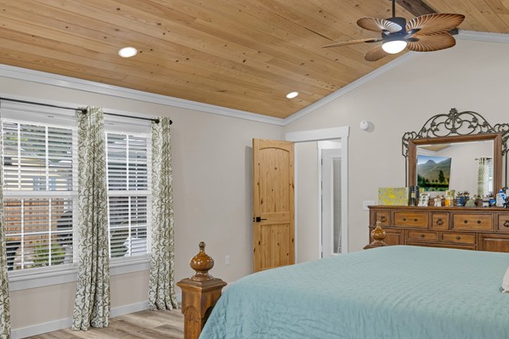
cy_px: 187
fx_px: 423
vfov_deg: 43.6
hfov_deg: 62.1
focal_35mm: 30
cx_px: 240
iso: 250
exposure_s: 1/5
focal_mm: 11
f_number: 7.1
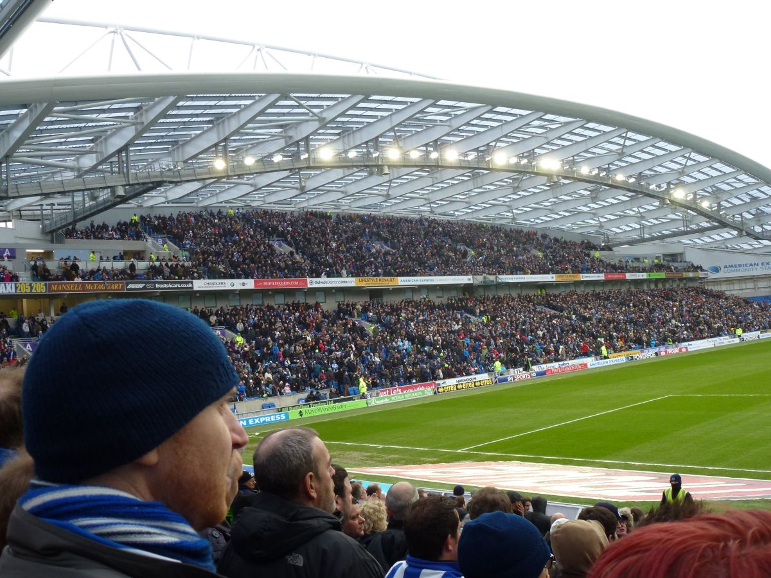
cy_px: 289
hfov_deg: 55.4
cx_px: 386
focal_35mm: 33
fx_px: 735
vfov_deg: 42.9
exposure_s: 1/60
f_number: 3.6
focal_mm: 5.9
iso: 125
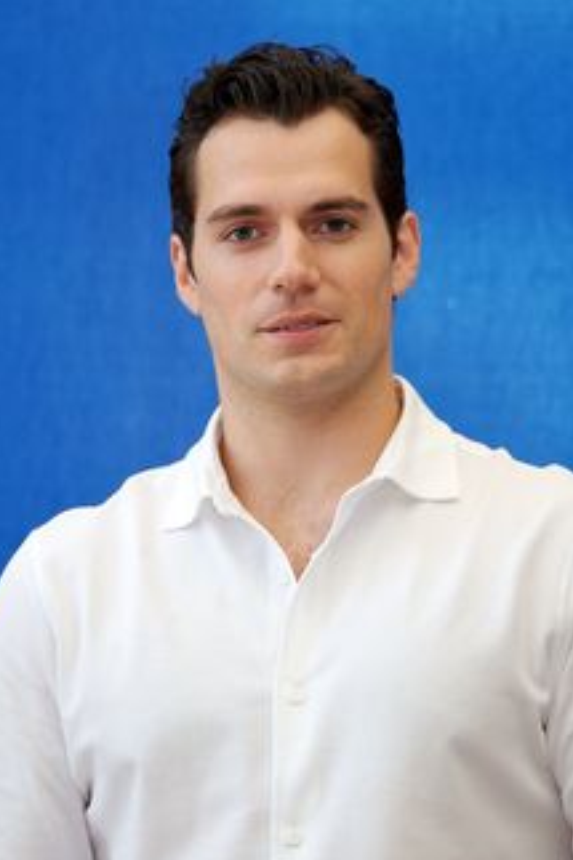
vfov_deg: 13.3
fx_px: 3704
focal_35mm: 155
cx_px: 292
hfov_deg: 8.8
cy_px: 479
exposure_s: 1/80
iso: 640
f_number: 5.6
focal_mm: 125
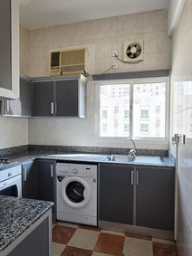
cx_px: 100
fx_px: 155
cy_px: 128
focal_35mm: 21
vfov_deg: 79.0
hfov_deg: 63.4
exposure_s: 1/143
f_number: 1.9
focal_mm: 2.2
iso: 40
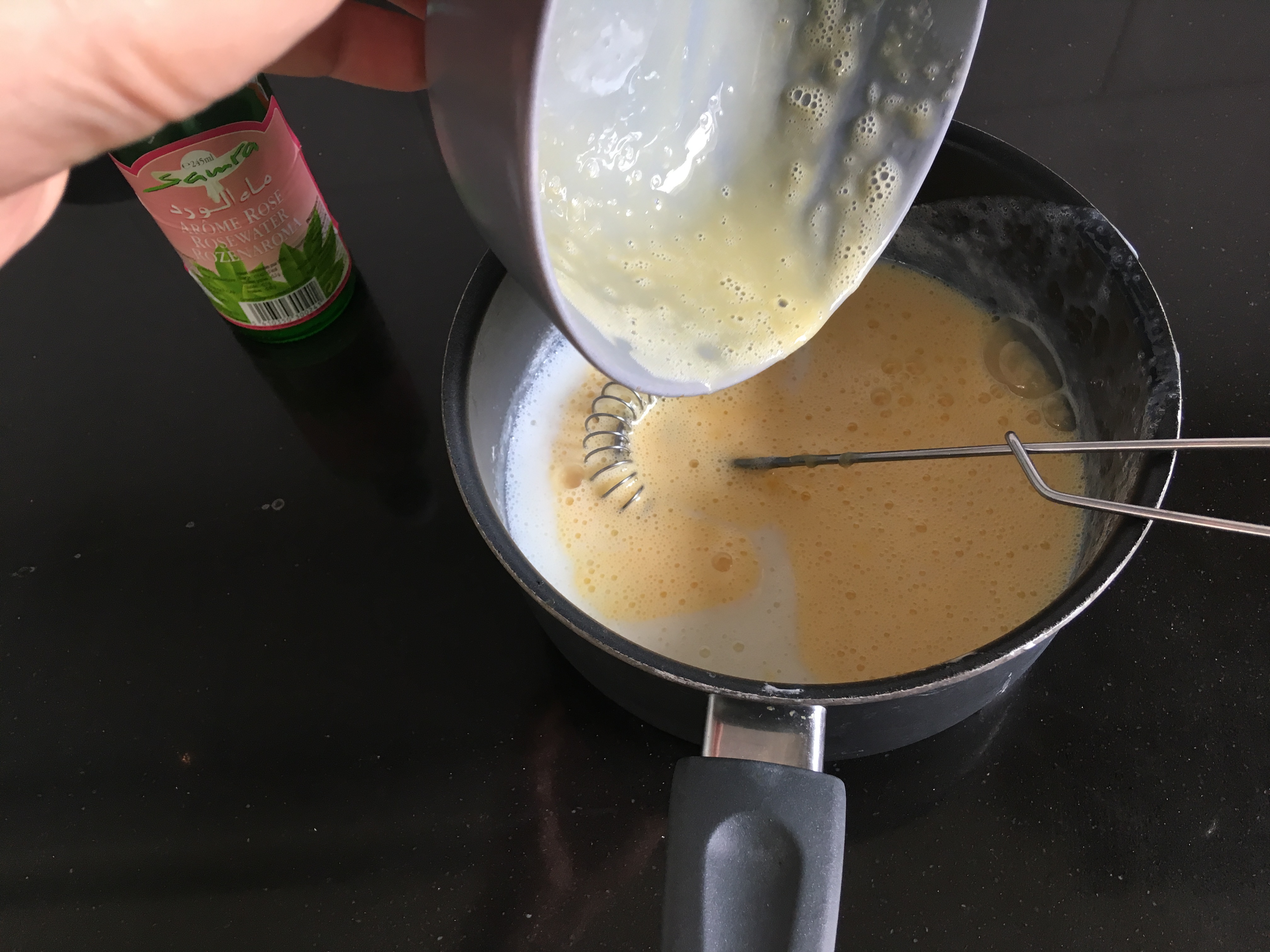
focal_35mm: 29
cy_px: 476
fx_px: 1064
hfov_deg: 61.7
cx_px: 635
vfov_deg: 48.2
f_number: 2.2
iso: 64
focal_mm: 4.15
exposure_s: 1/33
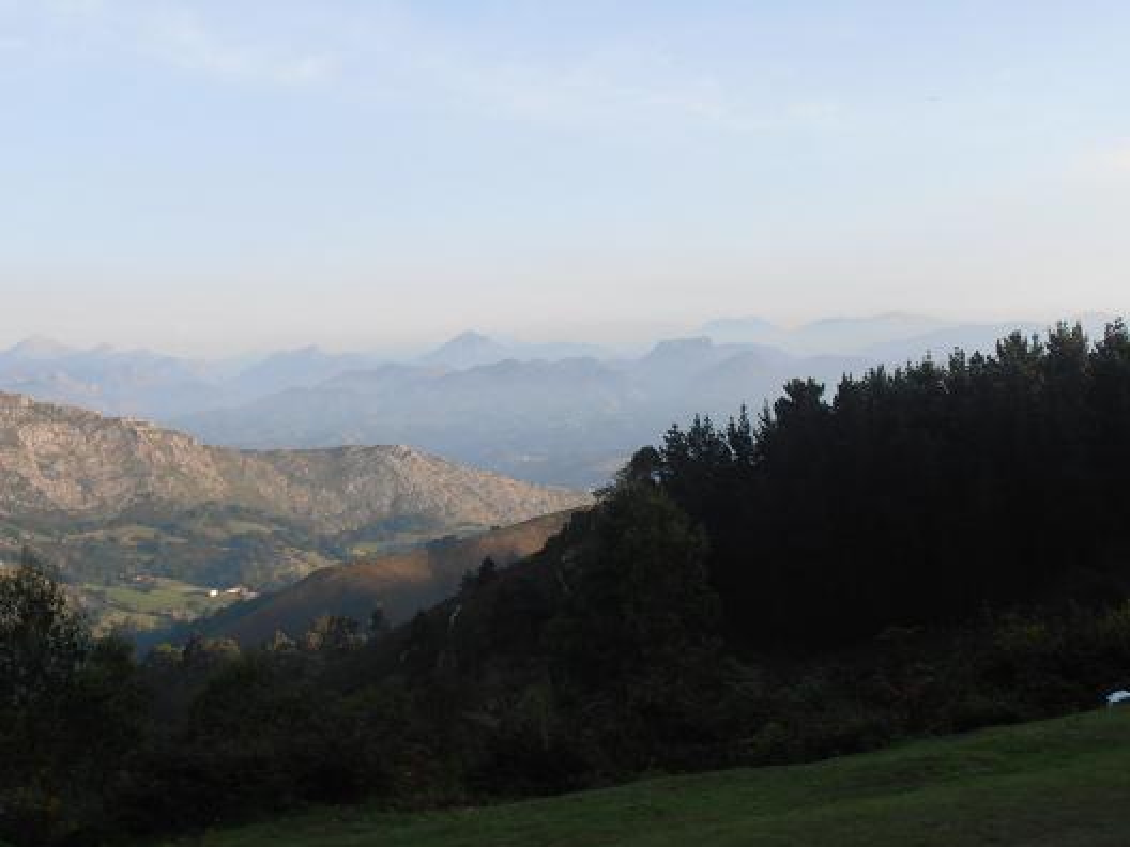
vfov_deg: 32.9
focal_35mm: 44
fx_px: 1436
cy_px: 424
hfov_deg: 42.9
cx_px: 565
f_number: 4.2
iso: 80
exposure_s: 1/320
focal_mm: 7.87
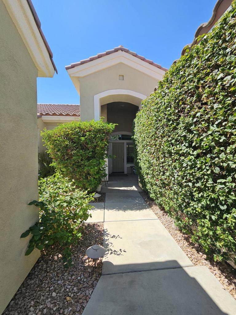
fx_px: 118
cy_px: 158
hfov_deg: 89.9
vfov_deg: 106.2
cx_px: 118
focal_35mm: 13
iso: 50
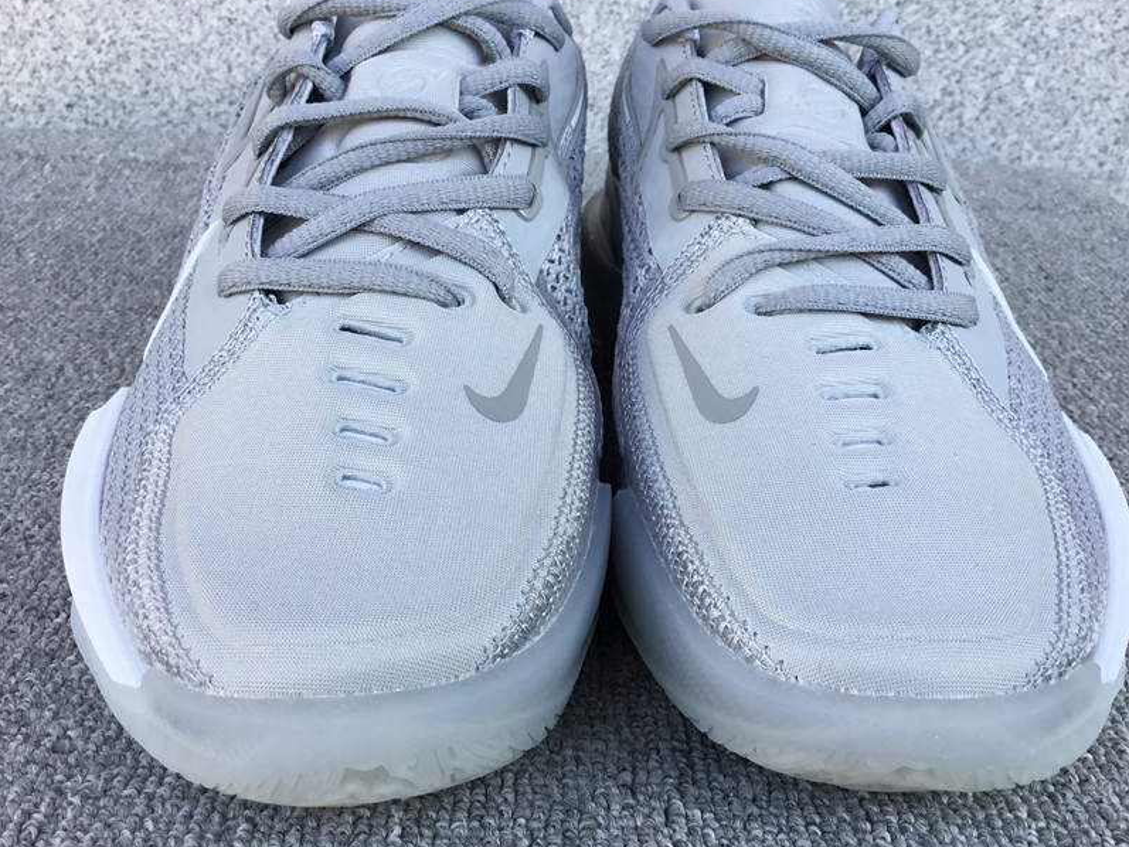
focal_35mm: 35
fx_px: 1142
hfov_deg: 52.6
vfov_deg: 40.7
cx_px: 589
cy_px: 434
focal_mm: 3.3
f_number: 2.4
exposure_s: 1/120
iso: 32
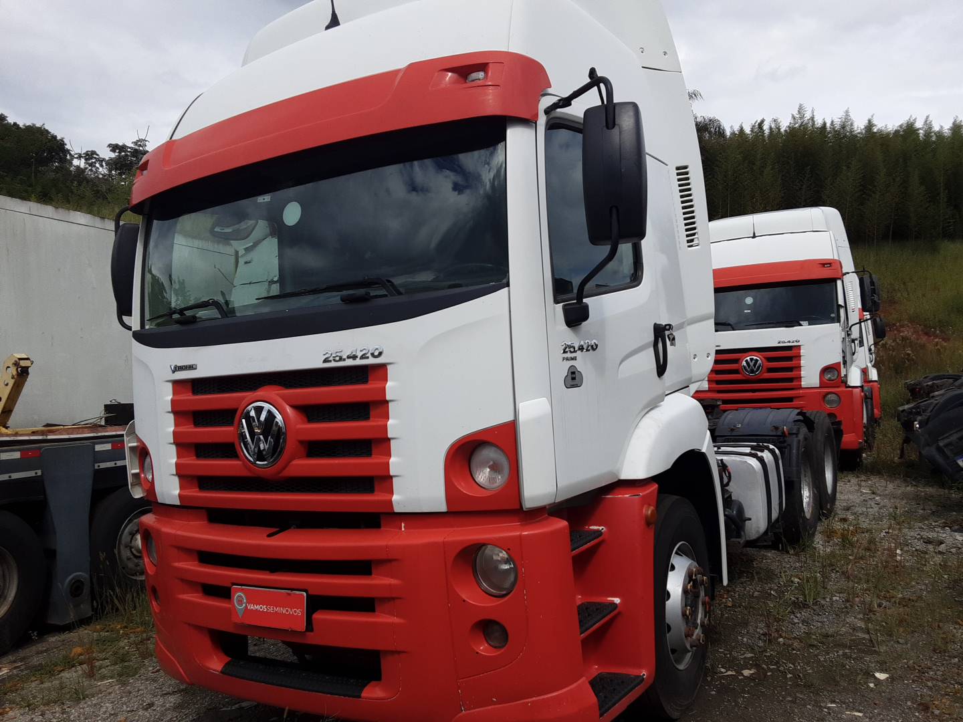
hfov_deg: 63.4
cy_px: 361
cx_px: 482
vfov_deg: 49.7
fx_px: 779
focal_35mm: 28
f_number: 1.9
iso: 40
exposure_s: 1/2070
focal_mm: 2.9
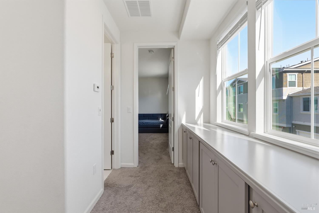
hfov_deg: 96.7
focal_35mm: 16
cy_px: 106
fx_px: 142
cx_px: 160
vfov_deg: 73.8
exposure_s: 1/160
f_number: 11
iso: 100
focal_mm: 16
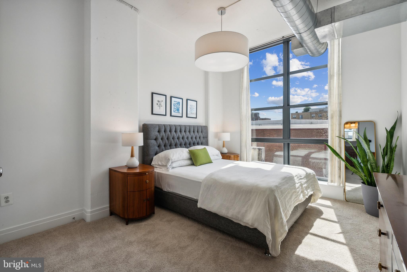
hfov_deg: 96.7
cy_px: 136
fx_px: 181
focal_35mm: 16
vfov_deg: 73.8
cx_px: 204
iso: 640
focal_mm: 16
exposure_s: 1/500
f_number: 7.1
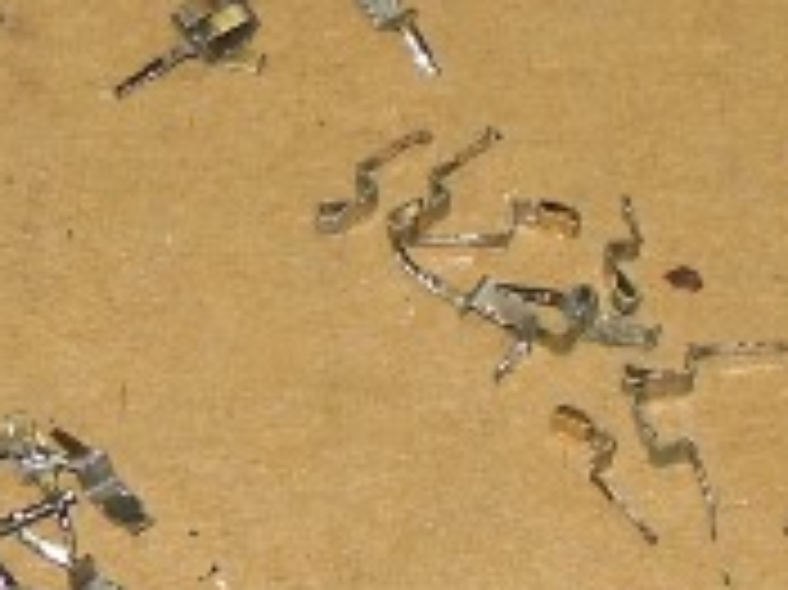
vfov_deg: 11.6
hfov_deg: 15.4
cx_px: 342
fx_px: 2912
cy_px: 234
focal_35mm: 128
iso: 125
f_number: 7.9
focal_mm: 8.9
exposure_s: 1/60
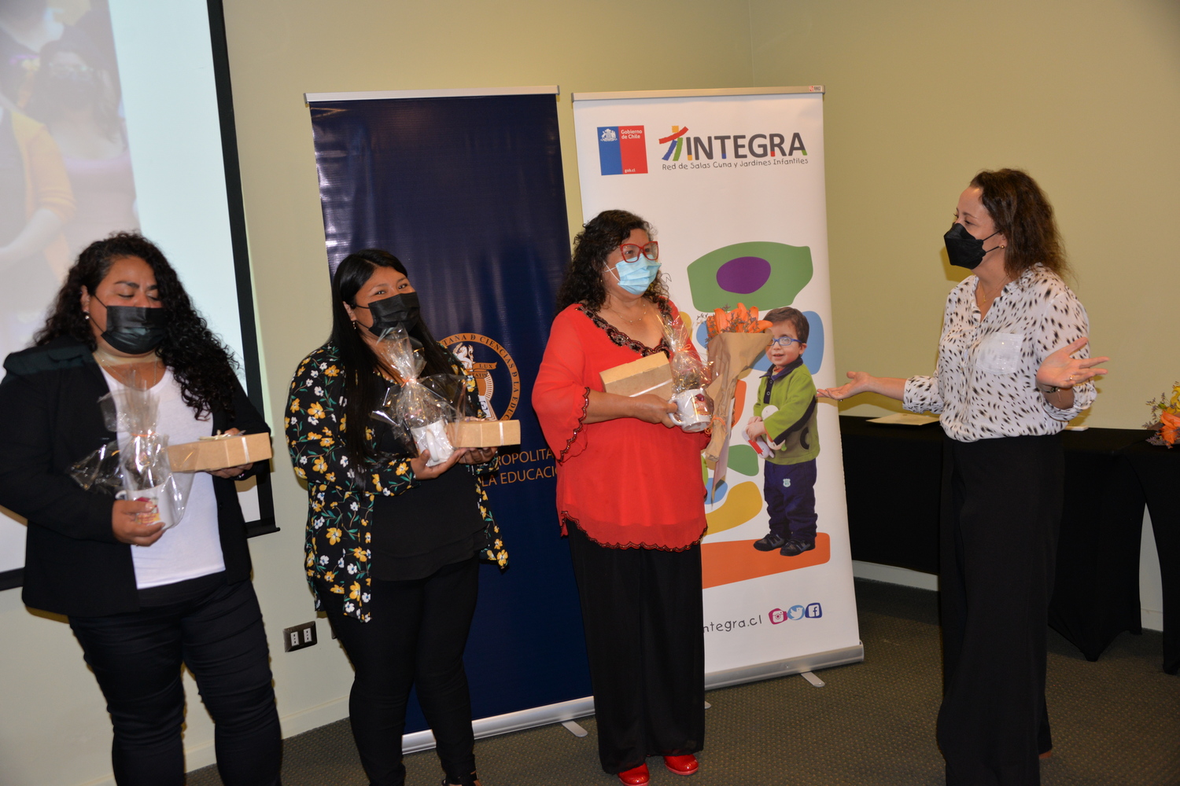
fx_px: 1147
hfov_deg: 54.4
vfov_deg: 37.9
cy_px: 393
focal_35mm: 35
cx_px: 590
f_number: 3.8
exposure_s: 1/60
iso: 800
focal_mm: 35
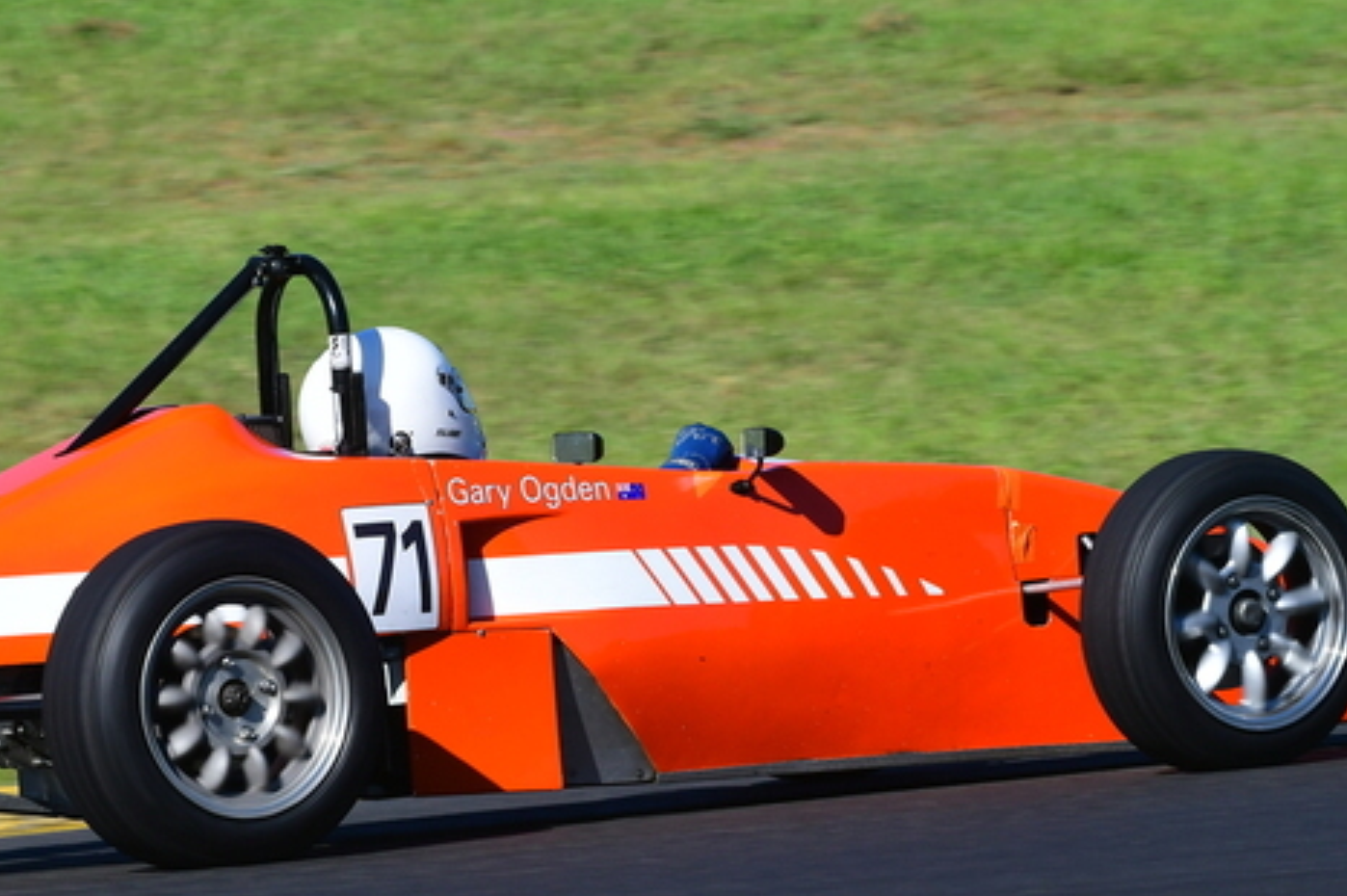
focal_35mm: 515
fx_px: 19255
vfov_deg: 2.7
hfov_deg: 4.0
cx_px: 462
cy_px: 435
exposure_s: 1/640
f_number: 13
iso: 500
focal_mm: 200
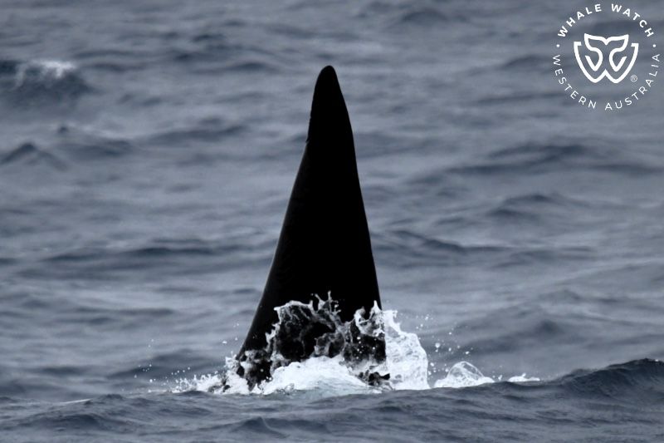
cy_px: 222
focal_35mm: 600
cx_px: 332
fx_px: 11064
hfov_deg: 3.4
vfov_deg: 2.3
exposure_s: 1/8000
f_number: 6.3
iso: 2000
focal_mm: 600
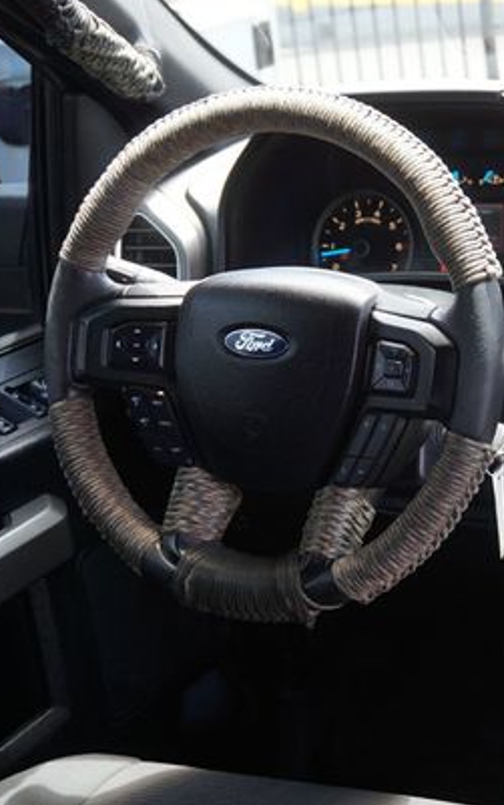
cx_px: 612
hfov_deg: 18.7
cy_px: 379
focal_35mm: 66
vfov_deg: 31.1
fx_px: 1445
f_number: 4.5
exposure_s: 1/60
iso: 125
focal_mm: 27
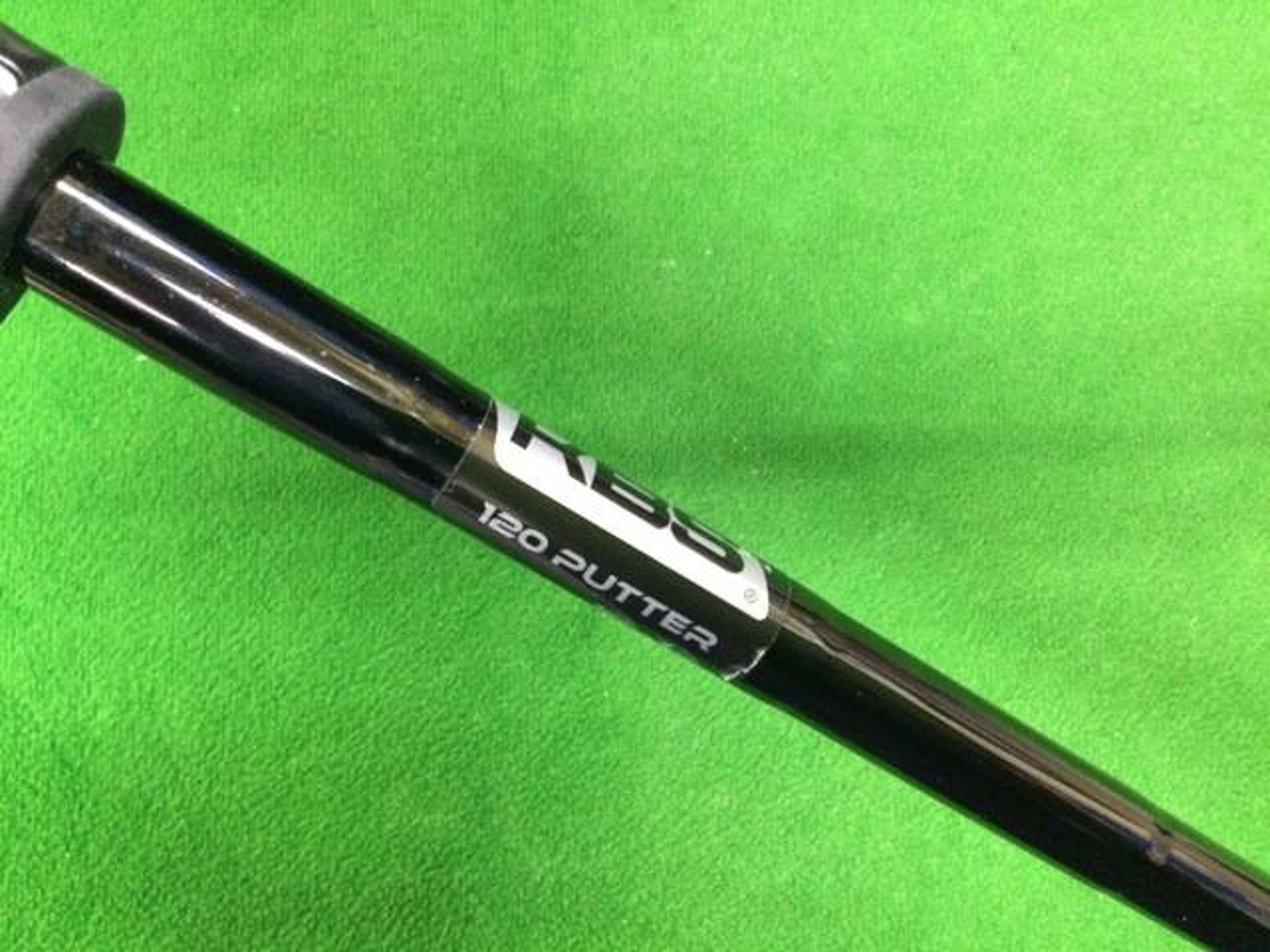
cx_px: 635
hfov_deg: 58.4
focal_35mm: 31
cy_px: 476
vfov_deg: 45.4
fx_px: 1137
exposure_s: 1/17
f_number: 2.4
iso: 200
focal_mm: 3.3
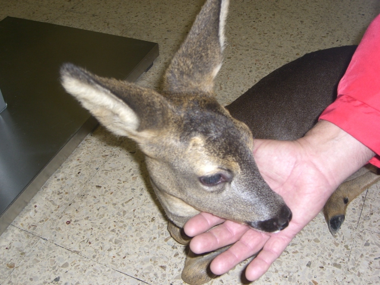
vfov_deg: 31.5
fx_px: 505
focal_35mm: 46
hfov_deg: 41.2
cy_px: 142
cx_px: 190
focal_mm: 9.5
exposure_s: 1/60
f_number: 3.1
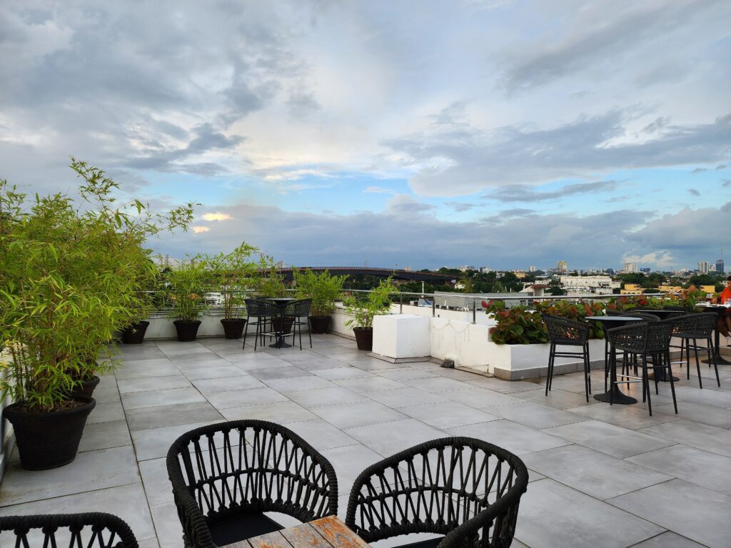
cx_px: 366
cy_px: 274
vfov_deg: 58.9
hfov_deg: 73.9
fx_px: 486
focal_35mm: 23
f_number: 1.8
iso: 25
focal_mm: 6.4
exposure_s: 1/180
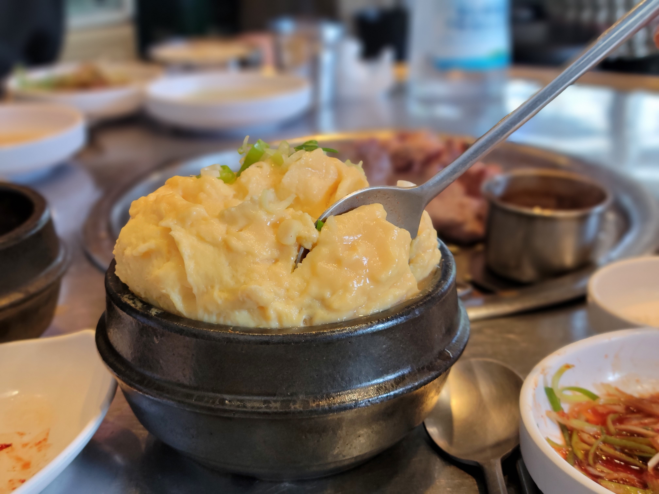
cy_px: 247
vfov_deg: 49.7
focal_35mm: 28
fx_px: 533
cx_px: 330
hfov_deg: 63.4
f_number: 2
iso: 100
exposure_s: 1/59
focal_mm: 5.9
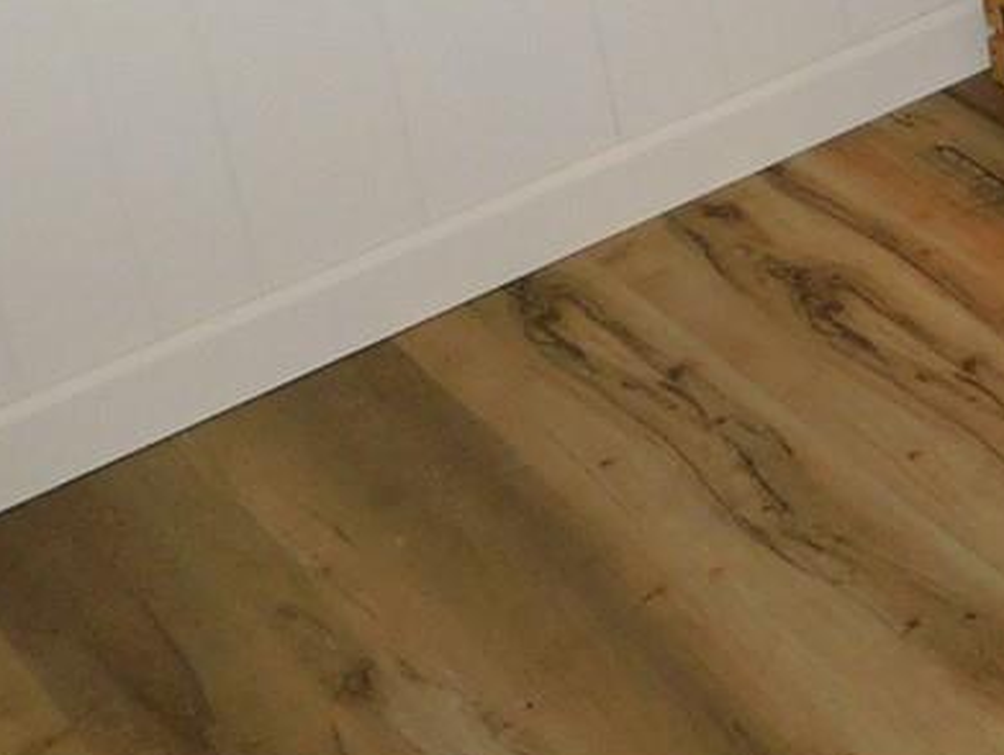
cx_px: 1982
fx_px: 2729
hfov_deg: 16.3
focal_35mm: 94
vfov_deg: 14.3
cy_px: -501
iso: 200
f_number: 3
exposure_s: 1/30
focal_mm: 4
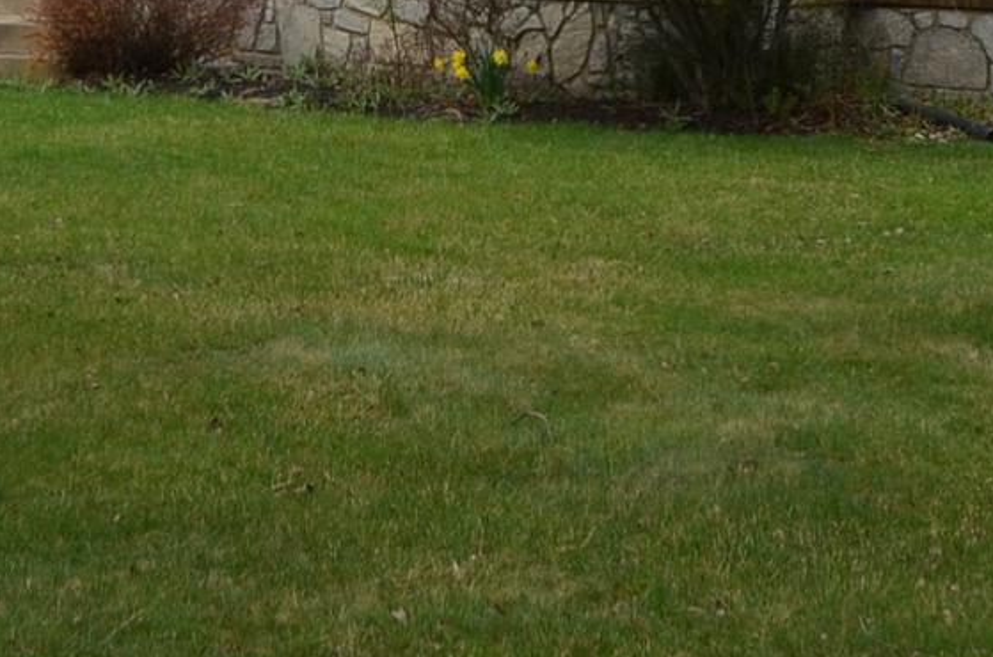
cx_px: 389
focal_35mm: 132
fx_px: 3633
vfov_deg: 9.8
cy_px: -536
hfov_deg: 15.6
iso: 140
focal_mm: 24
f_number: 8
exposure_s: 1/250
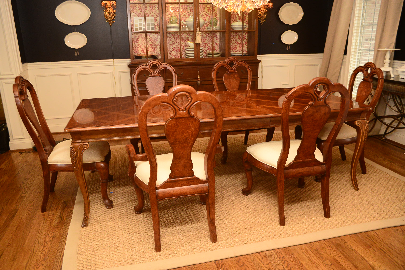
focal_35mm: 31
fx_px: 349
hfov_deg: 60.3
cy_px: 135
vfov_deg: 42.4
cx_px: 202
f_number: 3.8
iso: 3200
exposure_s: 1/200
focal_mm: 31
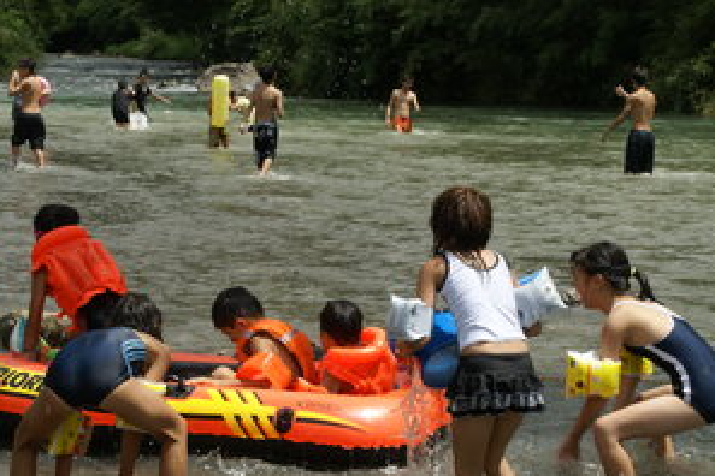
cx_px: 327
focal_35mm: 101
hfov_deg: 20.2
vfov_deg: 13.5
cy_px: 206
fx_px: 2006
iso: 100
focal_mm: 50
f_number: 13
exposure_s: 1/125
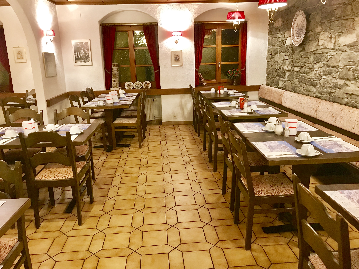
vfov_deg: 49.7
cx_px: 180
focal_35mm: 28
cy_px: 134
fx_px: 290
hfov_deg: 63.4
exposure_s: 1/11
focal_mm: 3.99
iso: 100
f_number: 1.8
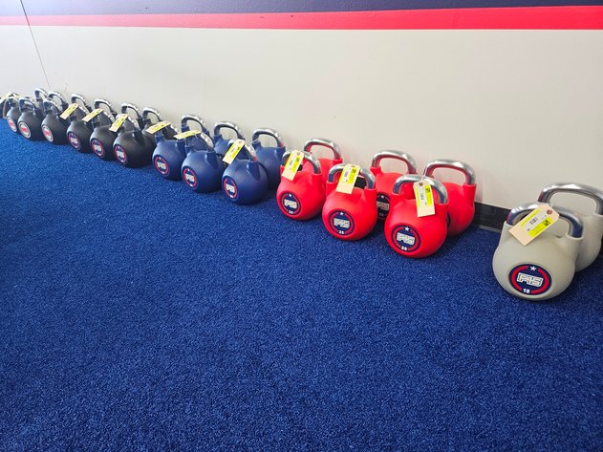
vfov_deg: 58.9
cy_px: 226
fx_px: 401
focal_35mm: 23
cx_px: 302
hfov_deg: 73.9
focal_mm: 5.4
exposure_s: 1/120
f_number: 1.8
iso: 250
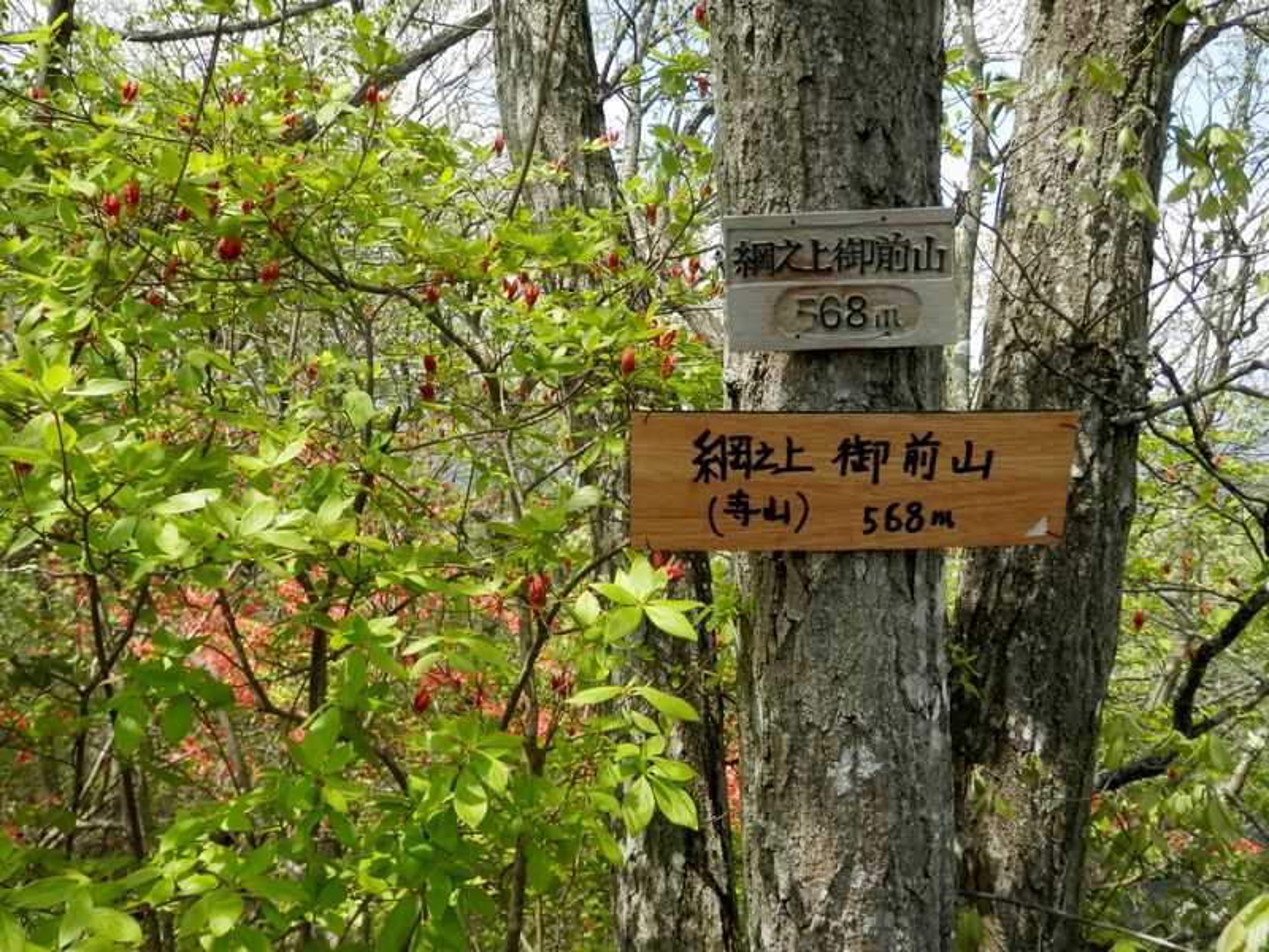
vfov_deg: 38.7
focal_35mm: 37
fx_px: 1356
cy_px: 476
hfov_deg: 50.1
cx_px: 634
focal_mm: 6.6
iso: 80
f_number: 3.6
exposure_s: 1/250
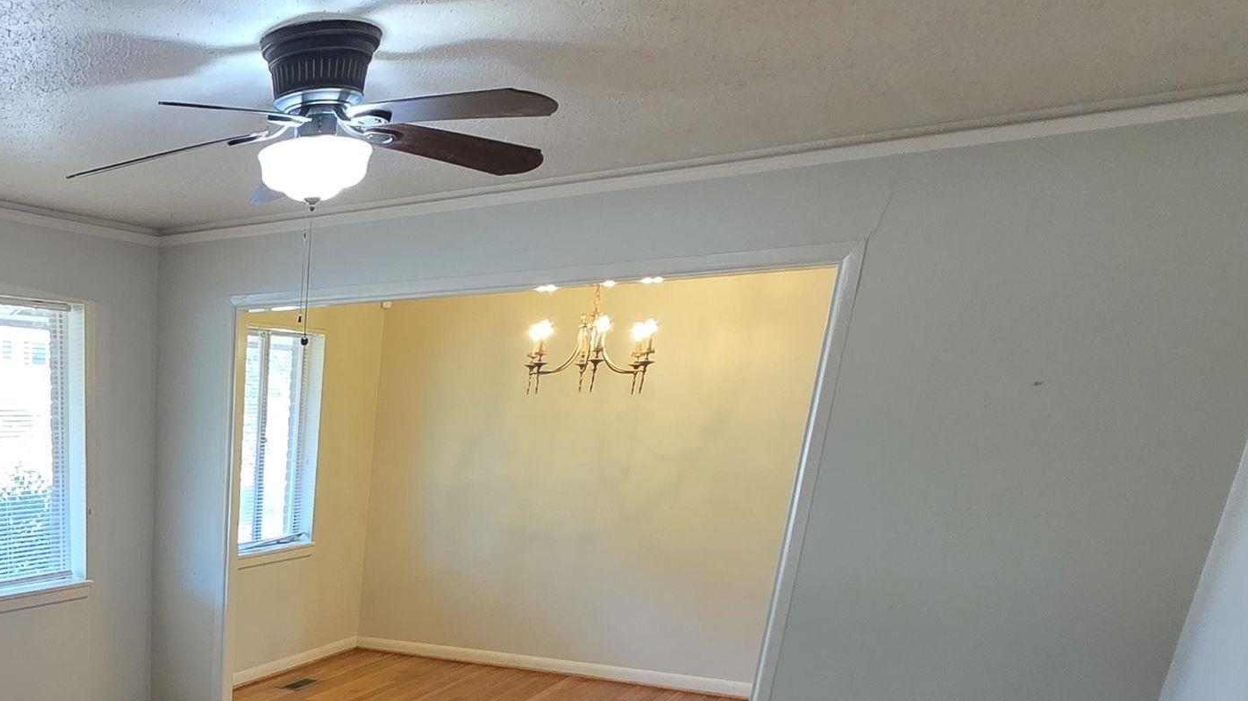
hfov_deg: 53.0
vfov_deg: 32.3
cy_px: 809
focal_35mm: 31
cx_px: 74
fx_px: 1026
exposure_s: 1/60
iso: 320
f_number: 1.9
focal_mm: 2.2
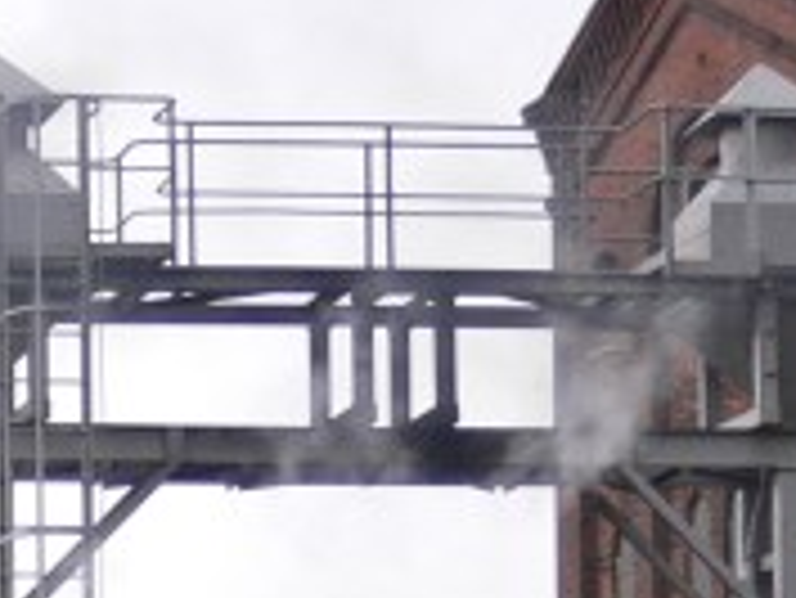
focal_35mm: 261
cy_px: 1162
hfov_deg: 7.5
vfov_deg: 5.6
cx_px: -306
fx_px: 6006
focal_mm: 11
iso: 100
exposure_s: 1/80
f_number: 4
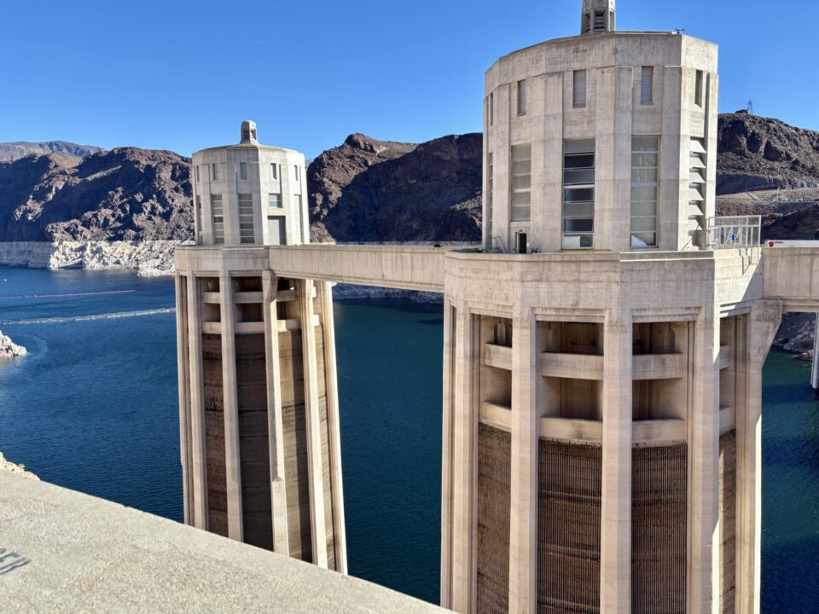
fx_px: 615
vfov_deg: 53.1
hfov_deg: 67.3
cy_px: 307
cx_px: 410
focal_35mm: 26
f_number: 1.6
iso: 50
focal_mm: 5.96
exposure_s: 1/1845
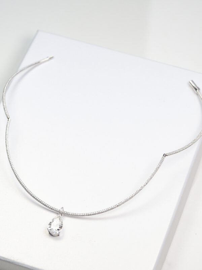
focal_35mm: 120
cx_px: 101
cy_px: 135
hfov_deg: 12.3
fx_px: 934
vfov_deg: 16.4
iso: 500
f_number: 5
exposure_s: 1/320
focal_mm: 60
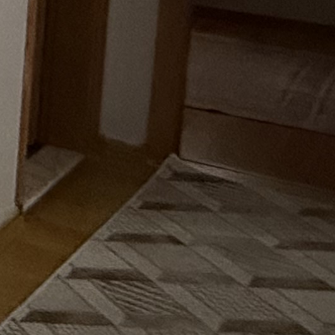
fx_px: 1029
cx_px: -591
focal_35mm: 94
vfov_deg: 17.2
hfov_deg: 12.1
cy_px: -119
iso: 1000
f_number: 2.2
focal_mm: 2.22
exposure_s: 1/50
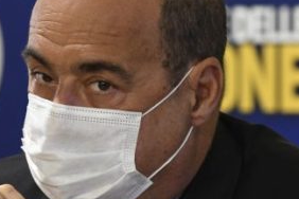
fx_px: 5531
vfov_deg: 2.1
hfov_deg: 3.1
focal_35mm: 666
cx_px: 99
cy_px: 131
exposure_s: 1/200
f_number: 3.5
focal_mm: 180
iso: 2000
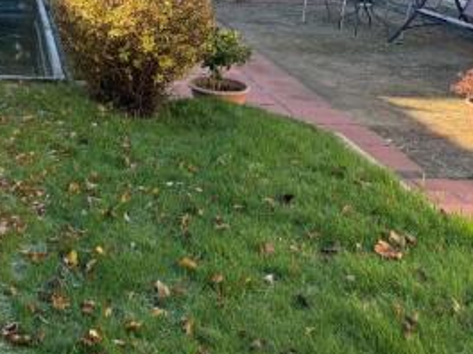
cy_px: -15
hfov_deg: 32.3
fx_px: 724
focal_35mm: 53
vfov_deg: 25.9
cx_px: -35
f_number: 1.78
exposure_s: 1/898
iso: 100
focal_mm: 6.76
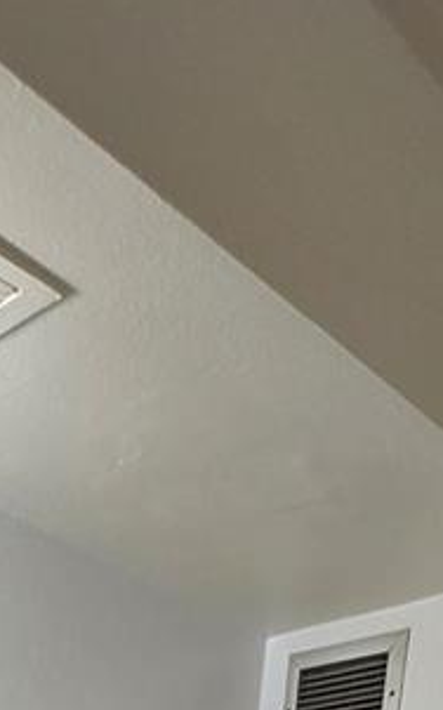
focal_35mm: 55
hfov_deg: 23.4
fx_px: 1063
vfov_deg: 23.6
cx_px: 146
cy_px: 1208
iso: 50
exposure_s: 1/60
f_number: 2.2
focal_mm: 1.7
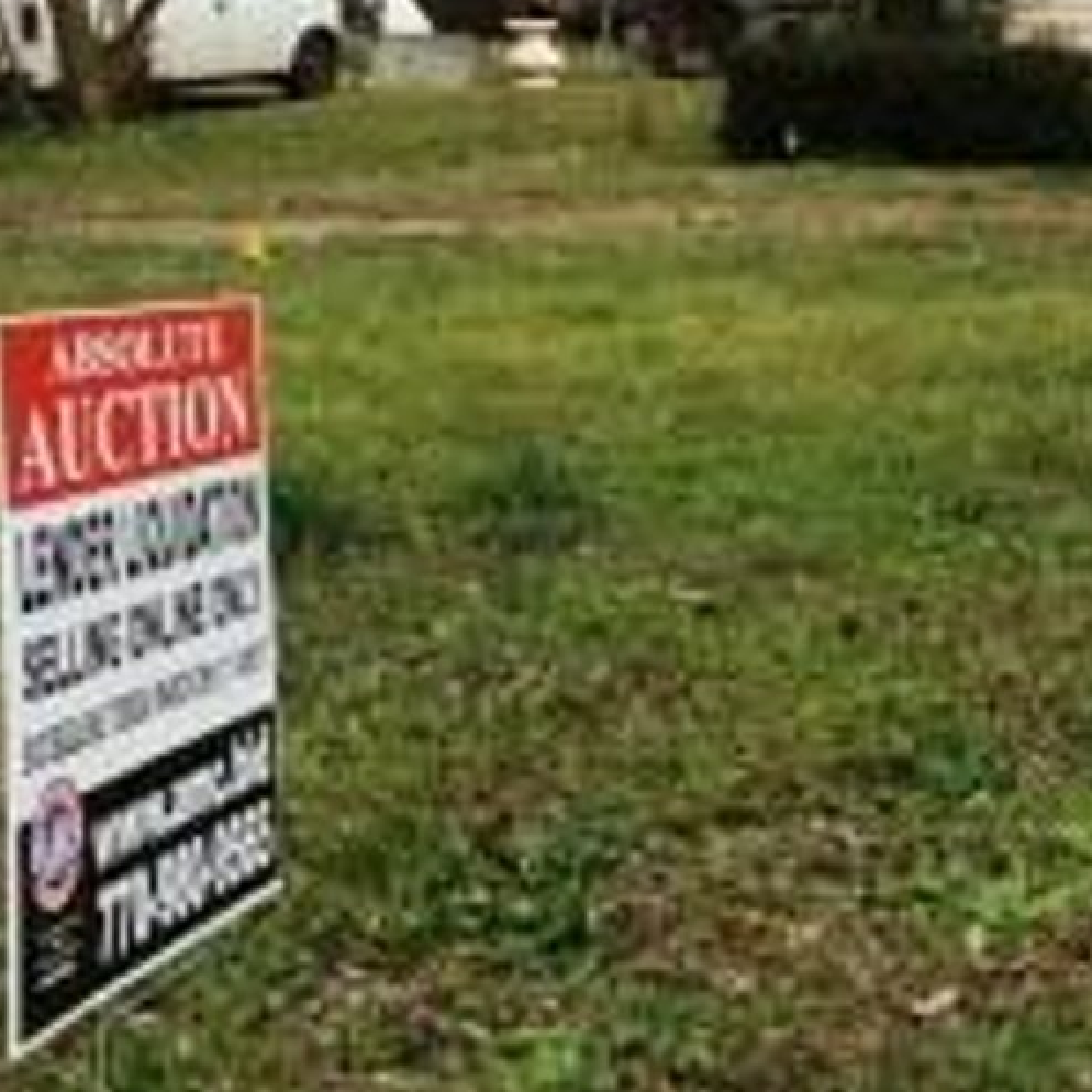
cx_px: 1506
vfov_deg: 22.0
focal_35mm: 78
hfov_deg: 20.0
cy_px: 256
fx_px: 2784
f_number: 2.2
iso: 32
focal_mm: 4.15
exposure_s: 1/1642
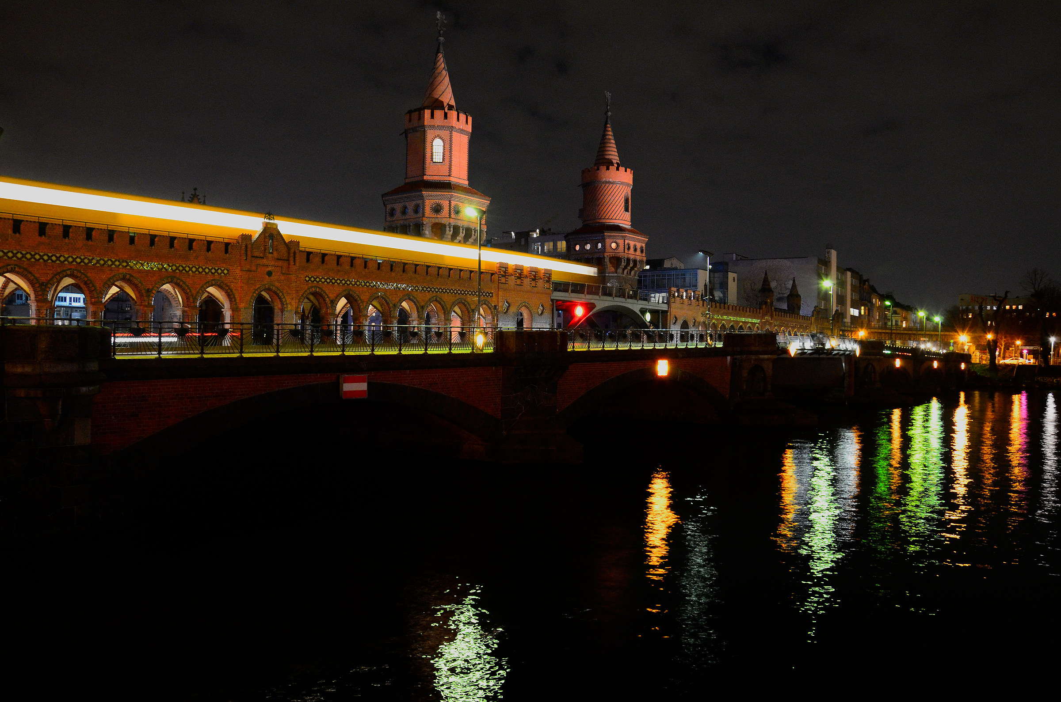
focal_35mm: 27
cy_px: 351
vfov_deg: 47.7
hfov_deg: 67.5
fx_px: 794
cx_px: 530
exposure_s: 1.6
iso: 2000
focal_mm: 18
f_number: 7.1
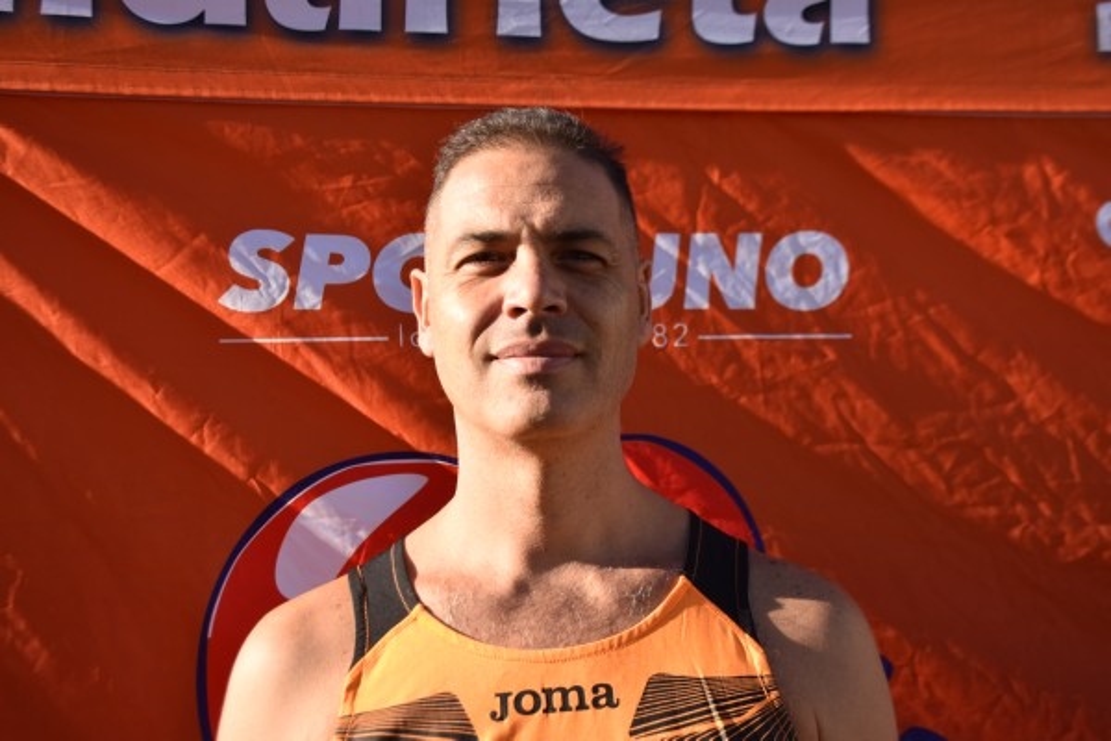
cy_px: 370
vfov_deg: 29.9
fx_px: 1389
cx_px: 556
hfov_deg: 43.6
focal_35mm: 45
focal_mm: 30
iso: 320
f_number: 5.6
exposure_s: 1/800
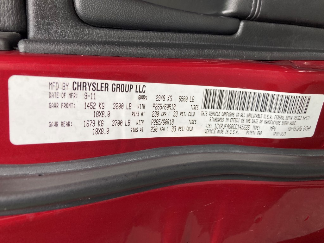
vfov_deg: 49.7
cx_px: 162
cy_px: 122
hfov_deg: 63.4
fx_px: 262
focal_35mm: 28
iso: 32
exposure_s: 1/121
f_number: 1.8
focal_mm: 3.99
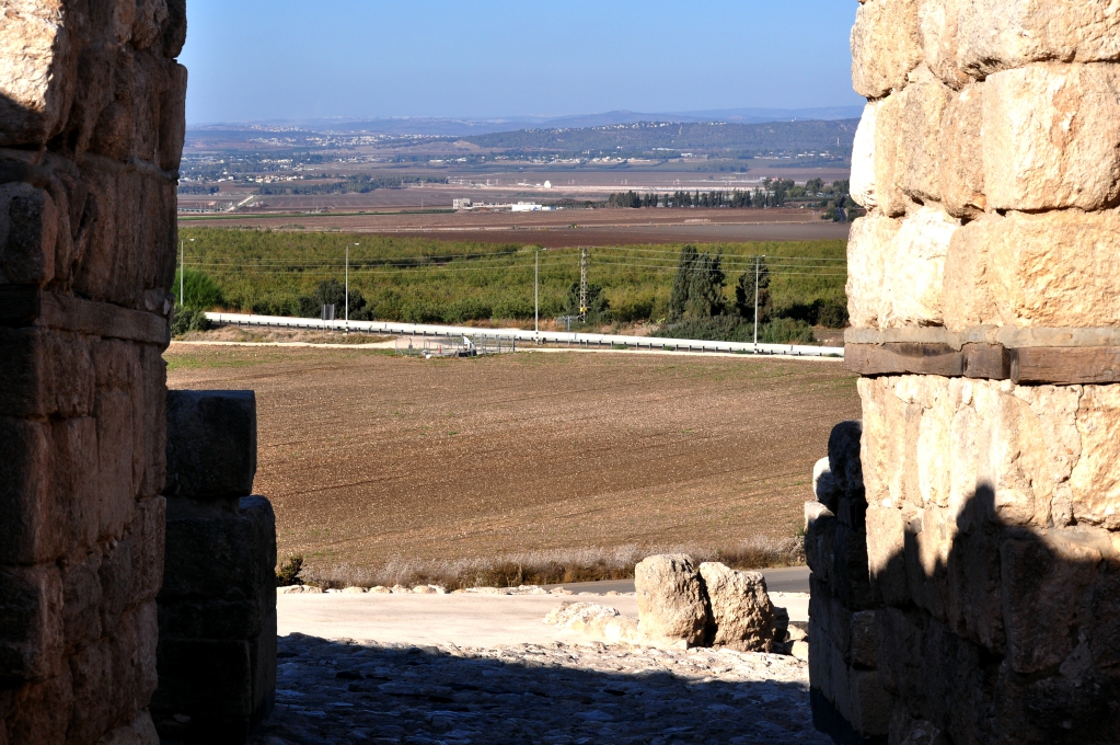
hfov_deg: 24.6
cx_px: 560
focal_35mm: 82
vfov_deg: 16.5
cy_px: 372
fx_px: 2564
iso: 200
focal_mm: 55
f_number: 10
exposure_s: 1/400
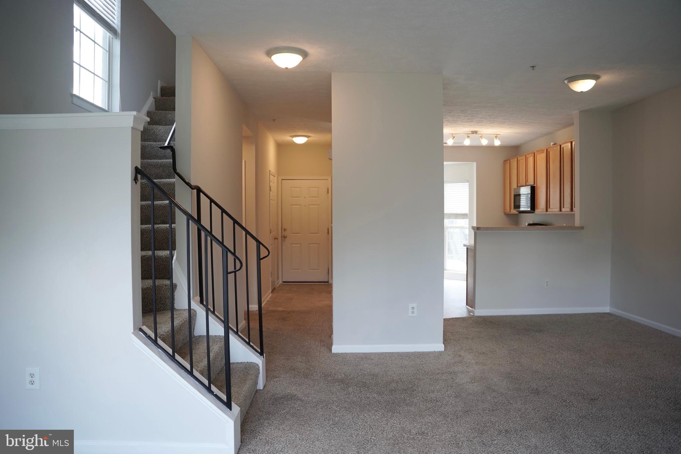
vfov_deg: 53.1
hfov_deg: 73.7
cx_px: 340
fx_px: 454
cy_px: 227
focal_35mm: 24
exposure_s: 1/125
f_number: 2.8
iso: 250
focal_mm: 24
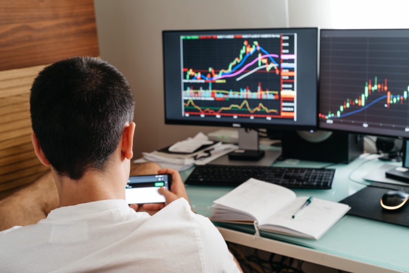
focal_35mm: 50
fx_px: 568
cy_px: 136
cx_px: 204
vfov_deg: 27.0
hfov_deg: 39.6
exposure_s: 1/3
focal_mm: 50
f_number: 6.3
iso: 250
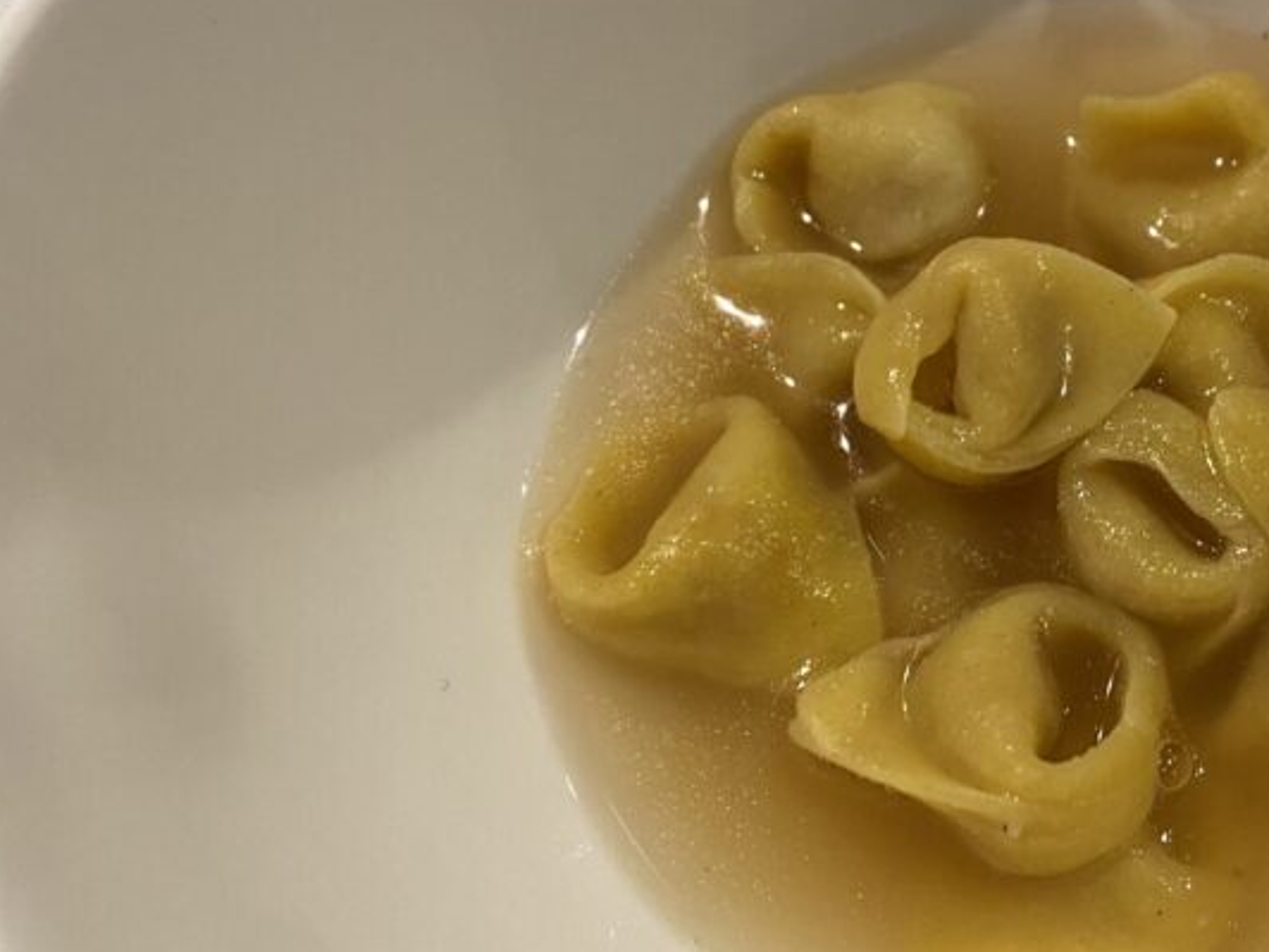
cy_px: 441
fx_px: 1723
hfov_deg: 37.7
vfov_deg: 30.9
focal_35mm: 47
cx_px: 1143
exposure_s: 1/50
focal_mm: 4.25
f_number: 1.8
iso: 200
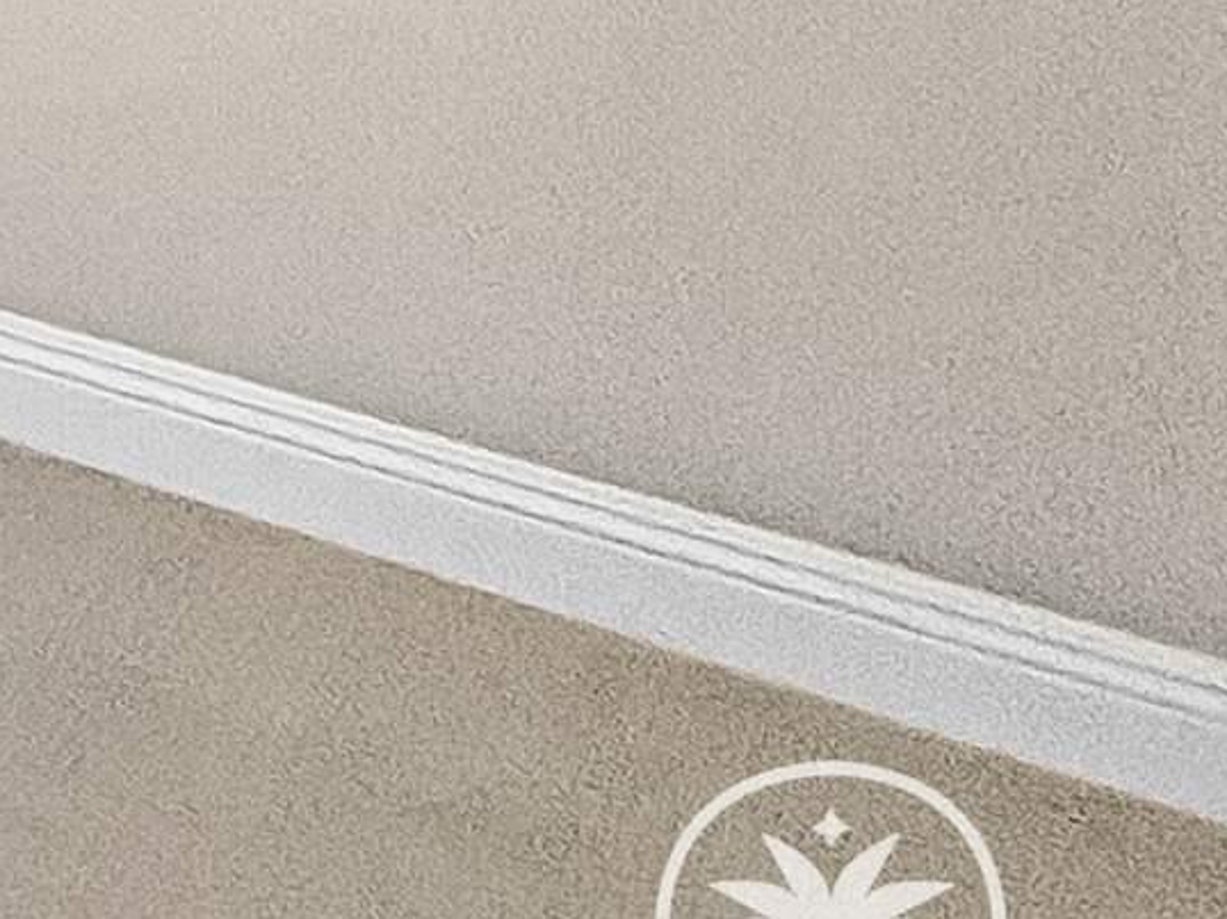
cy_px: -974
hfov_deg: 13.1
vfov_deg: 14.8
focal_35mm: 80
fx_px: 2834
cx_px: -2085
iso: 200
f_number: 2.2
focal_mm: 2.22
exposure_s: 1/120
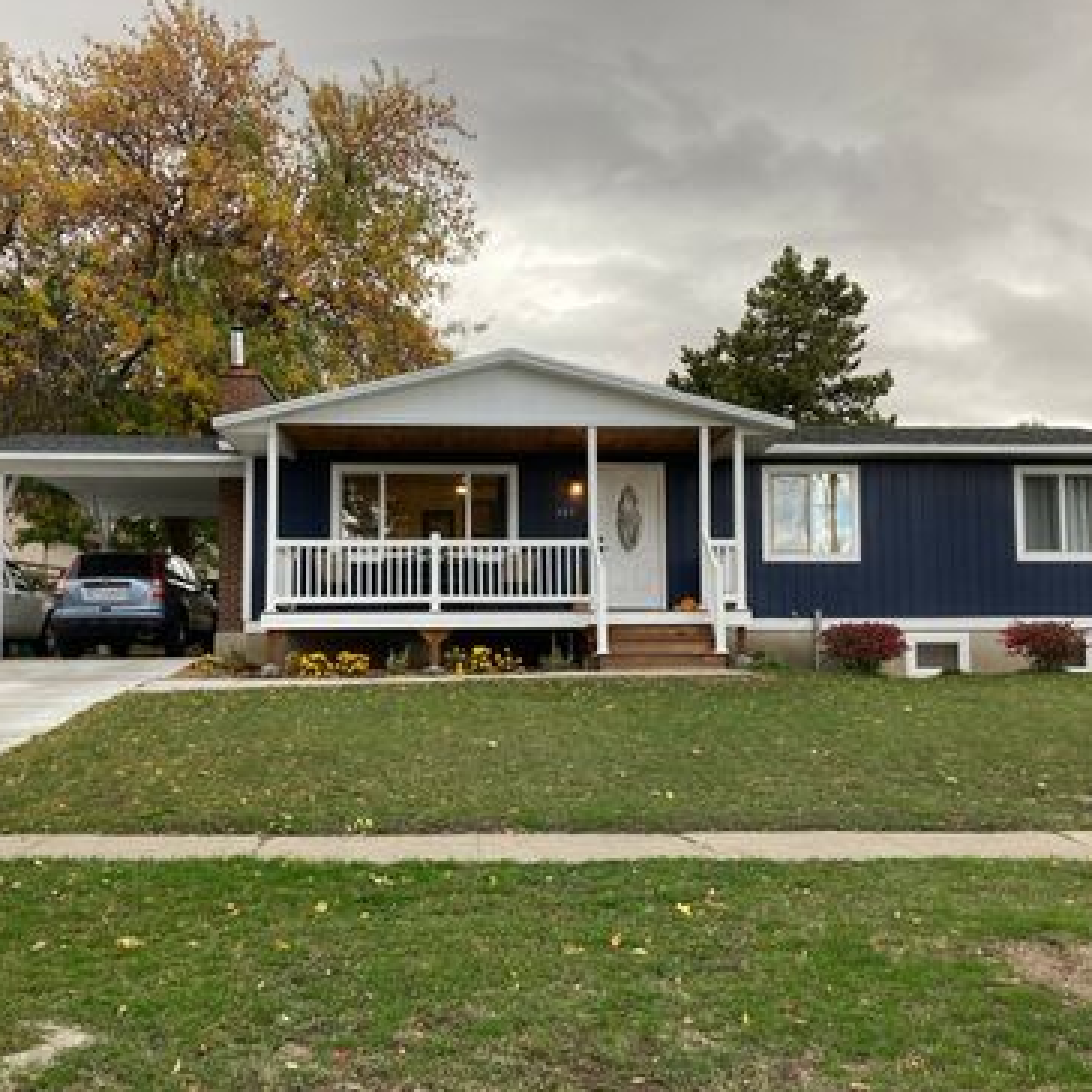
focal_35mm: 34
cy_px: 554
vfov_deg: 48.4
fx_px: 1213
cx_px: 531
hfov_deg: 48.4
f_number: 1.8
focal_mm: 3.99
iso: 50
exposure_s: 1/121
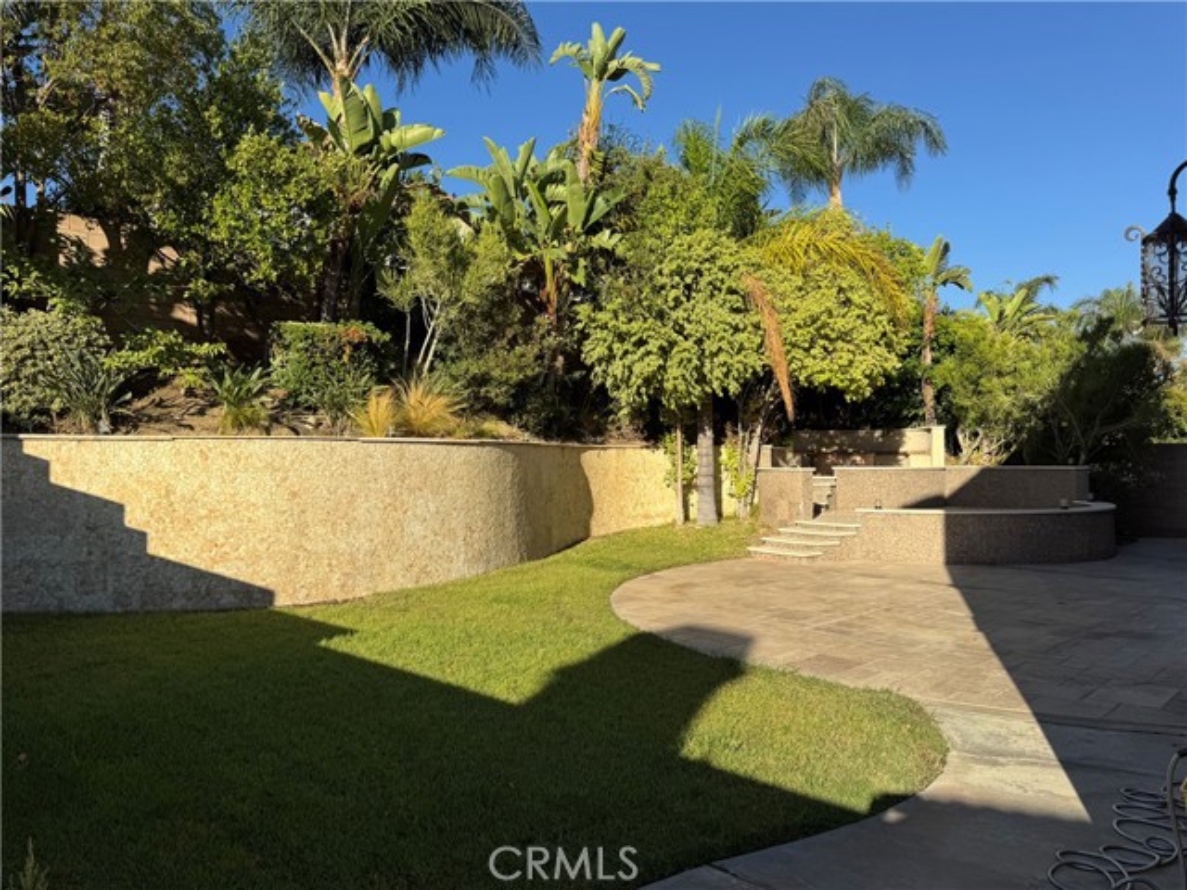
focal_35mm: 24
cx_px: 594
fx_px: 823
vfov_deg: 56.8
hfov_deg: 71.6
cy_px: 445
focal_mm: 6.76
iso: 80
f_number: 1.78
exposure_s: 1/4310
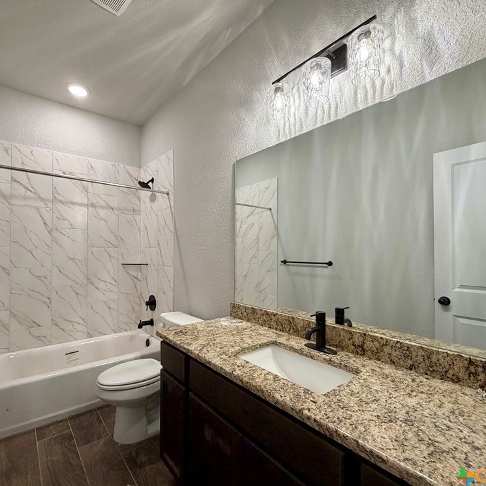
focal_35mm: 17
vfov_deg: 84.0
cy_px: 249
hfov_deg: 83.7
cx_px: 216
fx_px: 270
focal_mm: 2.22
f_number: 2.2
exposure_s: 1/120
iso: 200
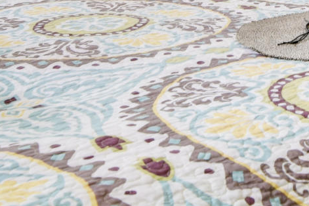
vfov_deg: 12.3
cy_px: -159
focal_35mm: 102
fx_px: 875
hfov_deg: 18.7
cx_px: 394
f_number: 8
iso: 320
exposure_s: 1/15
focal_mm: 16
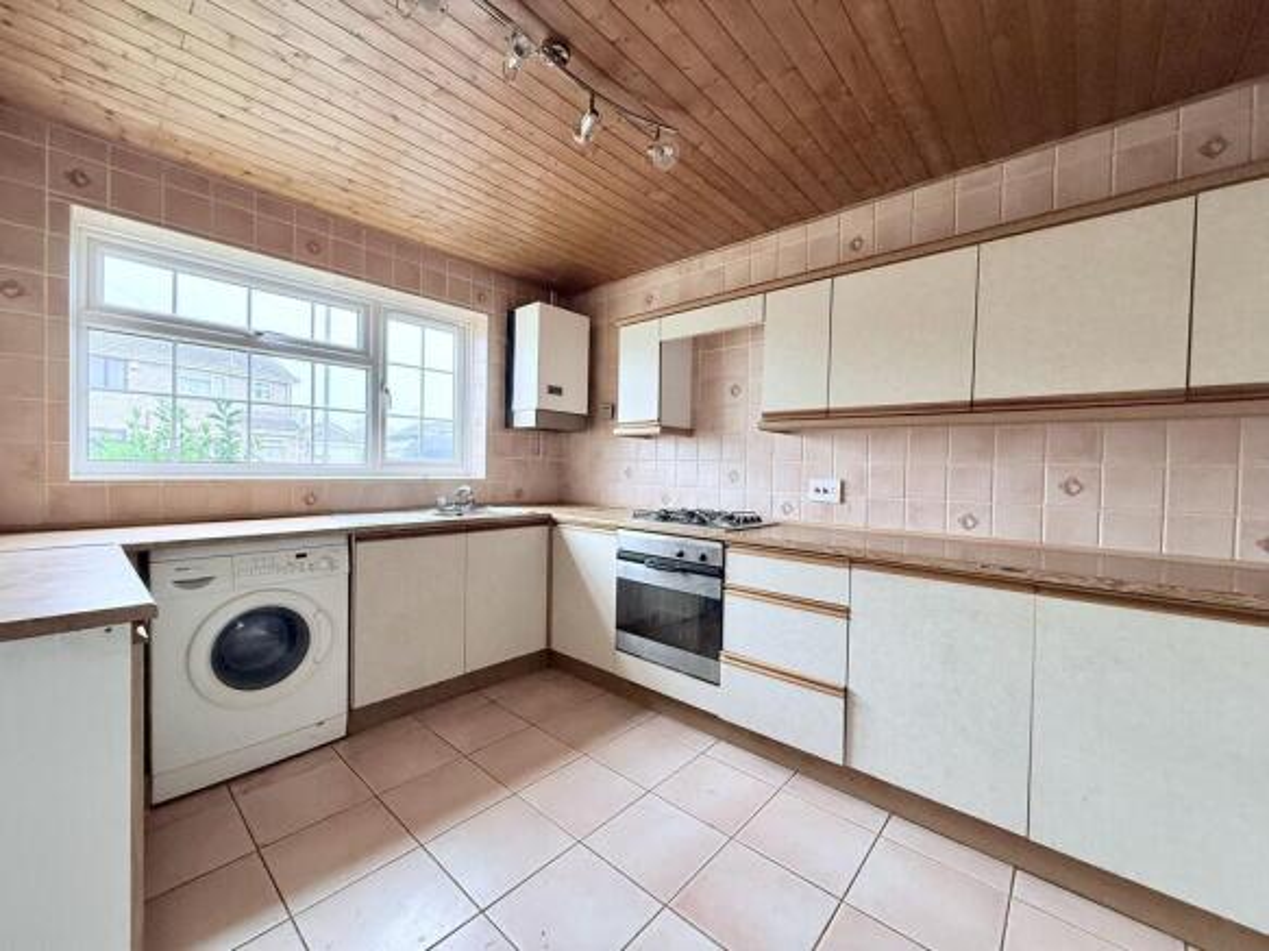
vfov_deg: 85.7
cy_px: 476
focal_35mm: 14
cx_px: 634
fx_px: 513
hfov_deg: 102.1
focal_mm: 2.22
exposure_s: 1/99
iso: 320
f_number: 2.2
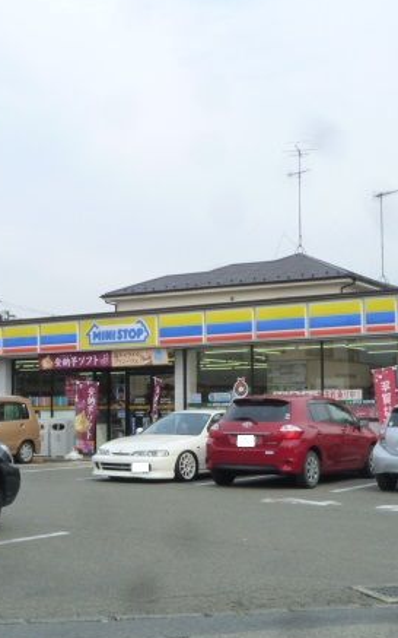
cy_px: 305
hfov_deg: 22.0
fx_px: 1024
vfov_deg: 34.5
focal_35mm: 59
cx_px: 166
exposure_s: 1/320
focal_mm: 6.8
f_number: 4
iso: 125
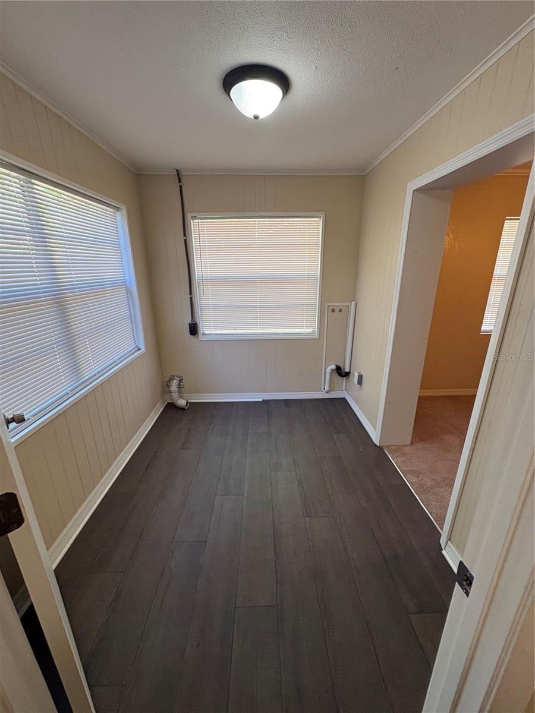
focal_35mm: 14
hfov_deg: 85.7
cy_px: 356
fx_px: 288
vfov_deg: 102.1
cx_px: 268
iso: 200
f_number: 2.2
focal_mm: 2.22
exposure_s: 1/120
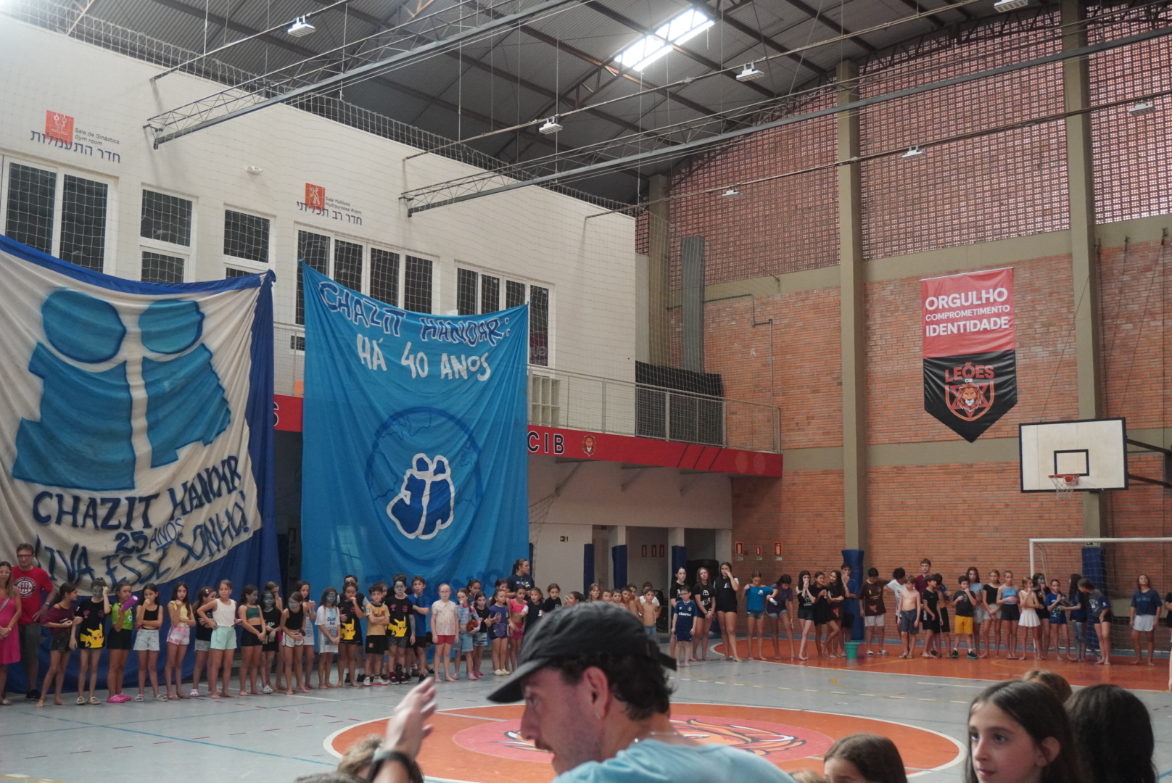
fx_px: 1319
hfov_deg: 47.9
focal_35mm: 40
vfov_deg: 33.1
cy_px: 392
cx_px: 586
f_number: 4.5
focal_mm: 27
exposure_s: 1/160
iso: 3200
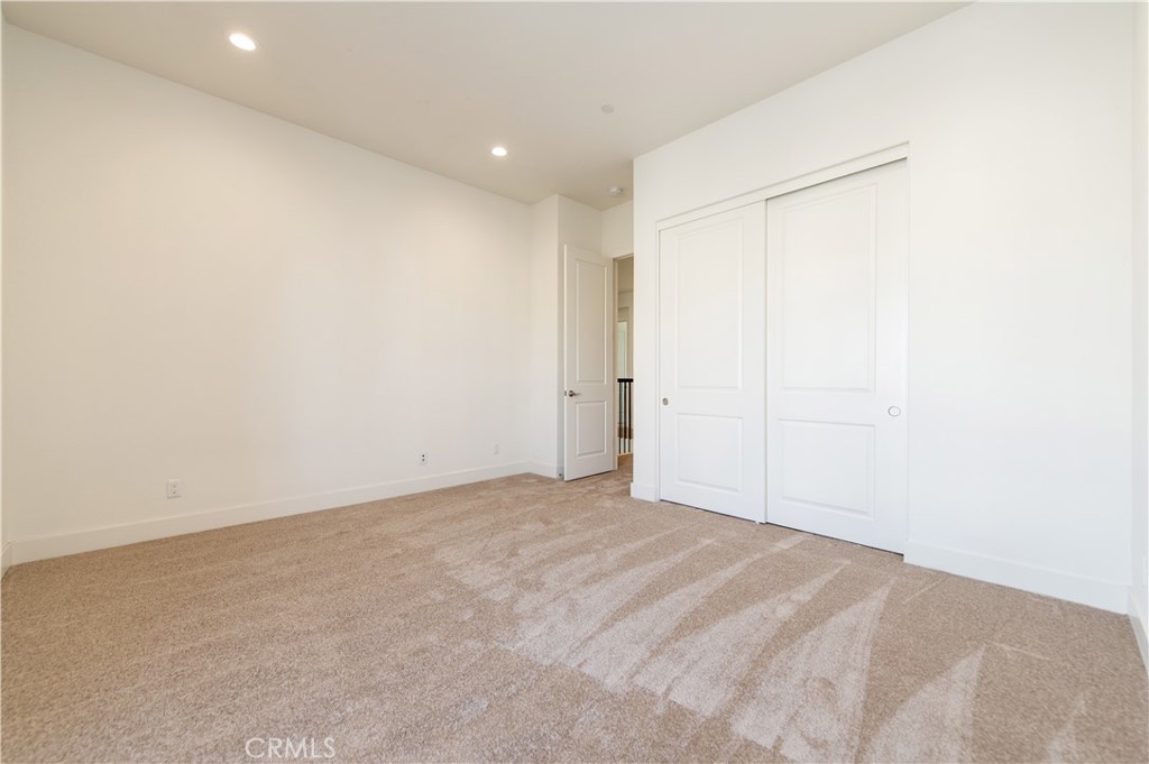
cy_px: 382
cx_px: 574
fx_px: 446
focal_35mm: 14
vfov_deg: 81.1
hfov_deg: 104.3
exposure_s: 1/60
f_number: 4
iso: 280
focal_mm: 14
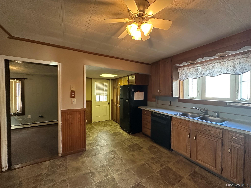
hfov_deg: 102.1
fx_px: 102
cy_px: 94
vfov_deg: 85.7
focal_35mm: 14
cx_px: 126
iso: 500
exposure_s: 1/60
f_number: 2.2
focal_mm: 2.22
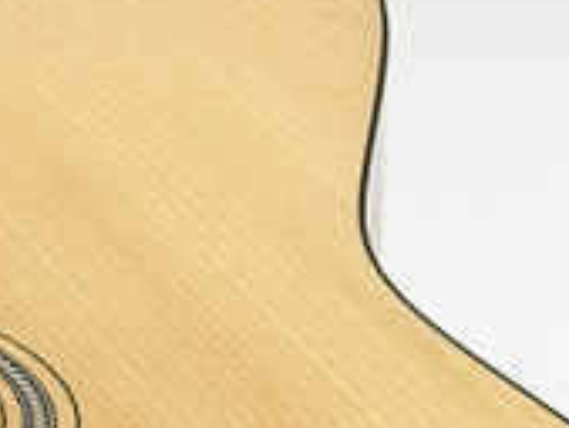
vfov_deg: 4.2
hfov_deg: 5.5
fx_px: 5856
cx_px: -367
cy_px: 650
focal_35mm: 356
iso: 400
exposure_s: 2
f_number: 27
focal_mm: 63
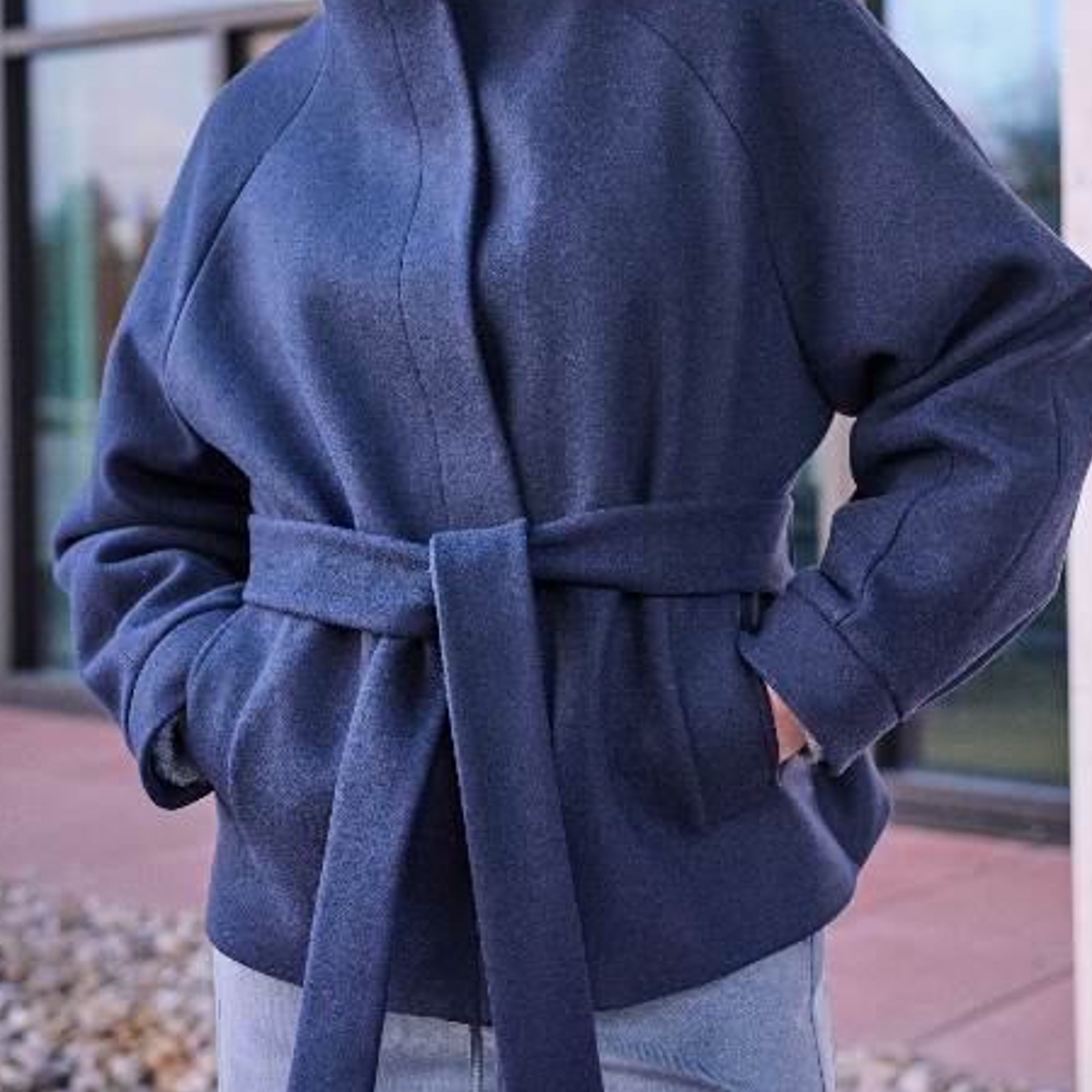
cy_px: 315
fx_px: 2356
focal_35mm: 66
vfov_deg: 25.9
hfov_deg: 26.1
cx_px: 548
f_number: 4
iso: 500
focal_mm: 50
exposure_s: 1/160
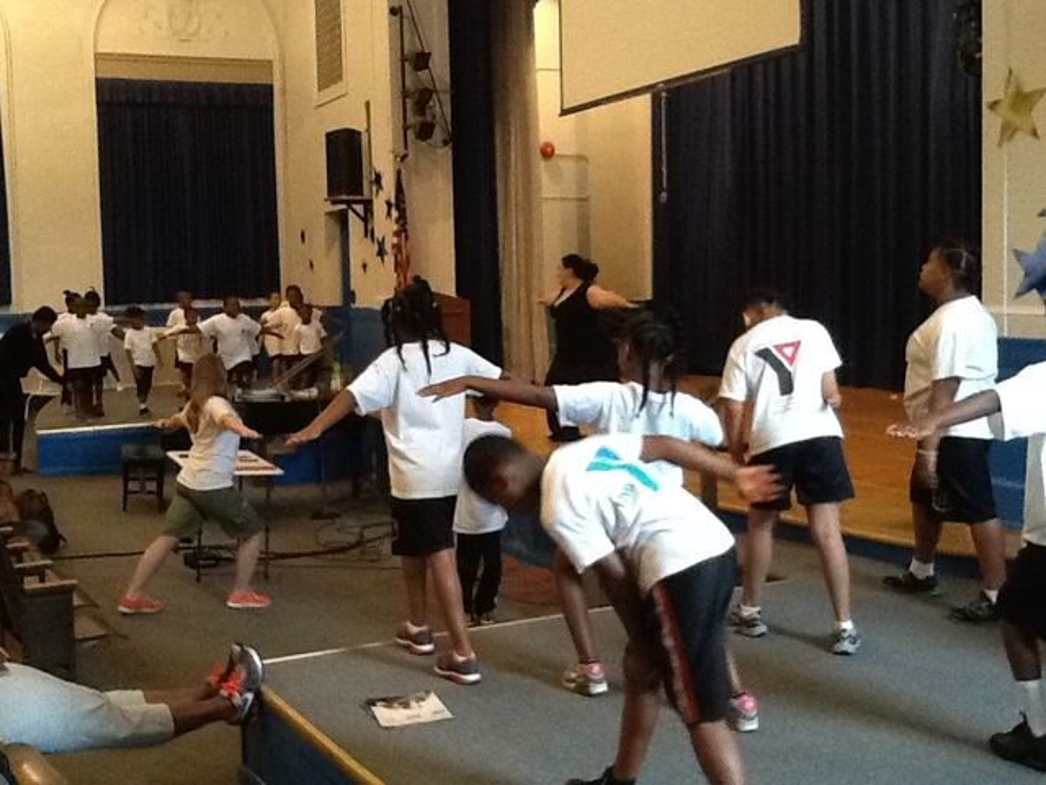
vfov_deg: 32.9
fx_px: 1330
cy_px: 392
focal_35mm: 44
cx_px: 523
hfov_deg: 42.9
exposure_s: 1/30
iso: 400
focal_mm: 2.03
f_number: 2.4
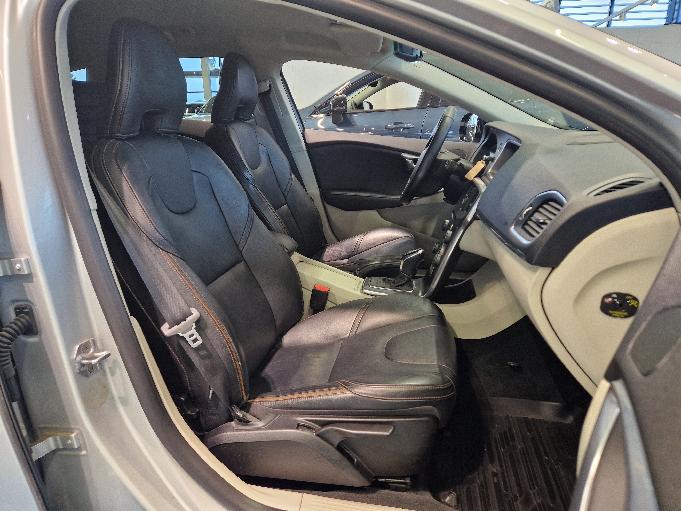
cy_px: 256
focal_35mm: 23
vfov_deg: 58.9
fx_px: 452
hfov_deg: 73.9
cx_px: 340
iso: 160
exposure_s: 1/100
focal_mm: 5.4
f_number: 1.8
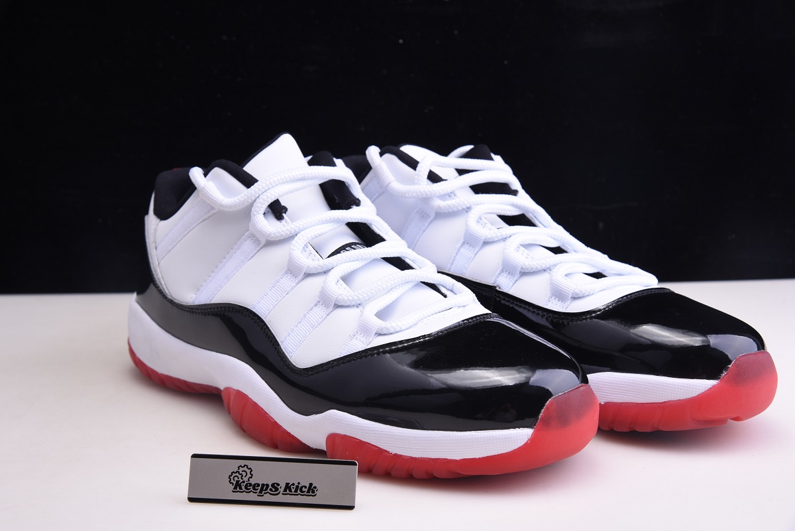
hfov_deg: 30.9
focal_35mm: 65
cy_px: 266
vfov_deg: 20.9
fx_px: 1436
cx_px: 398
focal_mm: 65
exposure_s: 1/125
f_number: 11
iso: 100
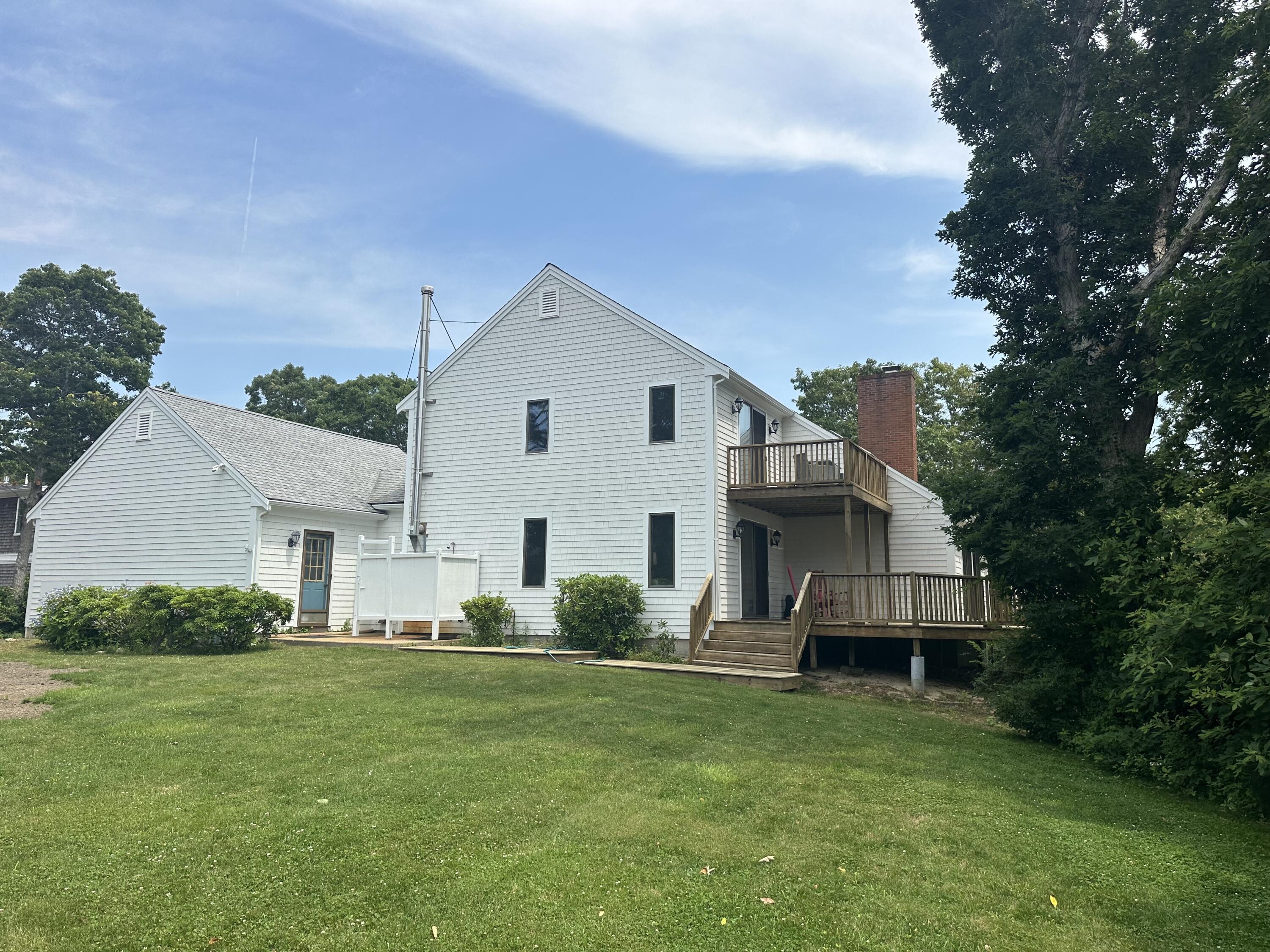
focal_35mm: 24
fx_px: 881
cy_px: 476
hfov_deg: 71.6
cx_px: 635
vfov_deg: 56.8
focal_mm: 6.86
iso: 80
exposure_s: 1/4016
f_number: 1.78
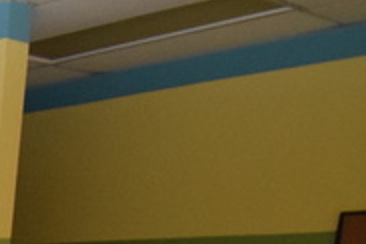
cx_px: -440
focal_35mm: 78
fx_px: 797
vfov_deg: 14.2
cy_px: 510
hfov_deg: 16.4
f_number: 2.8
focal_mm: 11
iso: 3200
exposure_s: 1/60
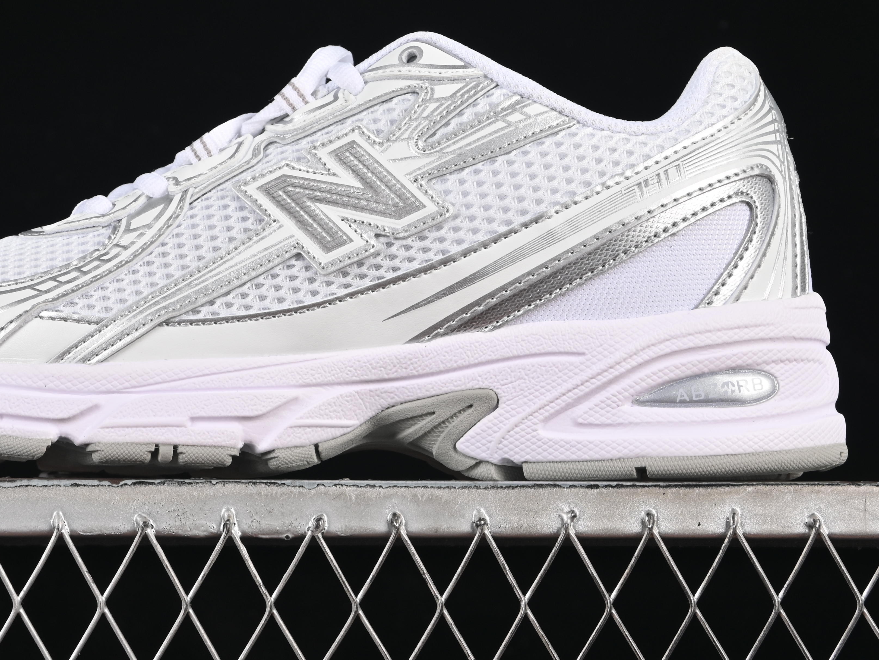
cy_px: 170
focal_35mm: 124
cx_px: 326
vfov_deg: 11.9
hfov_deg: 15.9
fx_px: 3149
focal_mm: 50
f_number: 8
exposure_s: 1/80
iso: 160
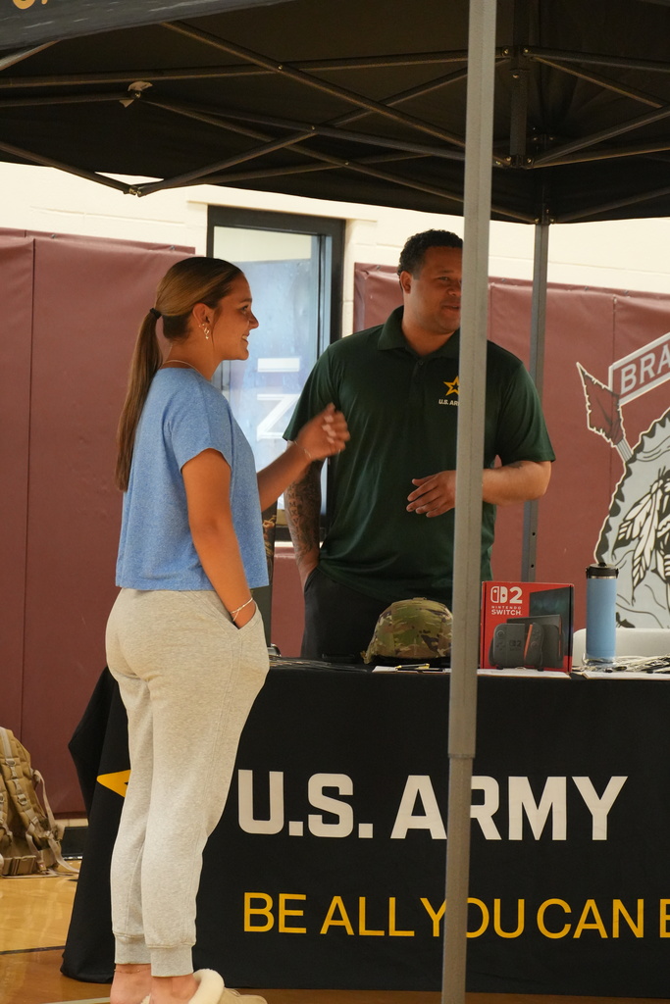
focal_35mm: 106
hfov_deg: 12.9
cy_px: 502
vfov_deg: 19.2
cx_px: 335
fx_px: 2972
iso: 4000
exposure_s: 1/160
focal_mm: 71
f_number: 5.6
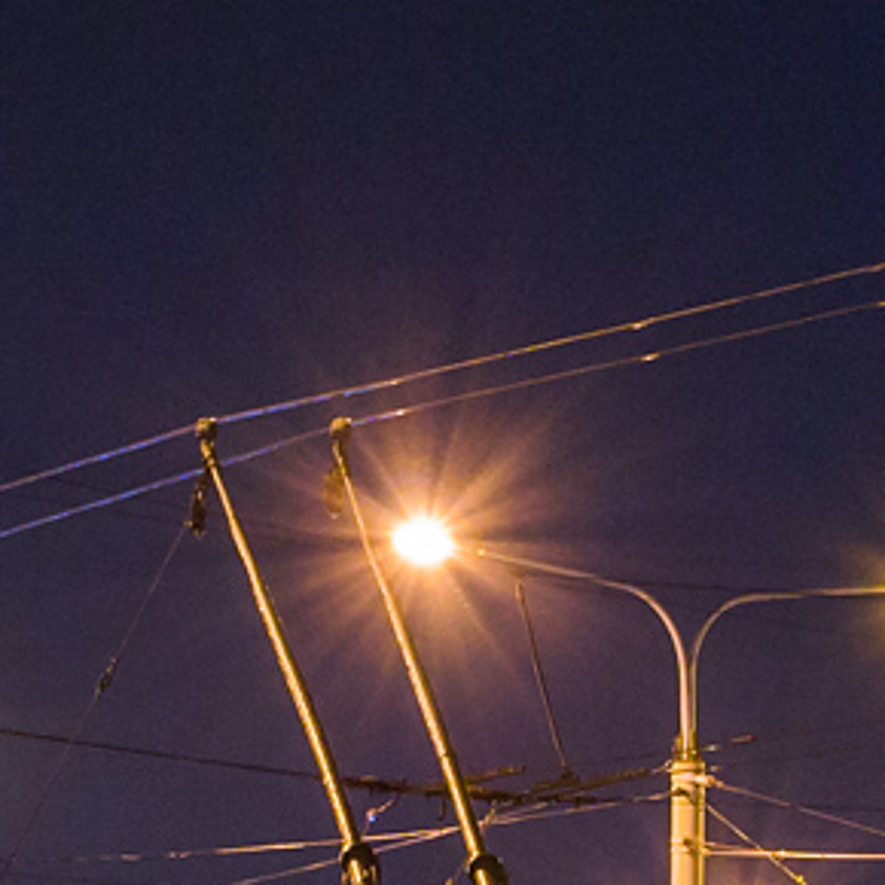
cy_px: 1039
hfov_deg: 8.1
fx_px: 6220
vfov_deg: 8.1
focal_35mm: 215
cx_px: 824
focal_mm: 35
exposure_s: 6
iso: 100
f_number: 11
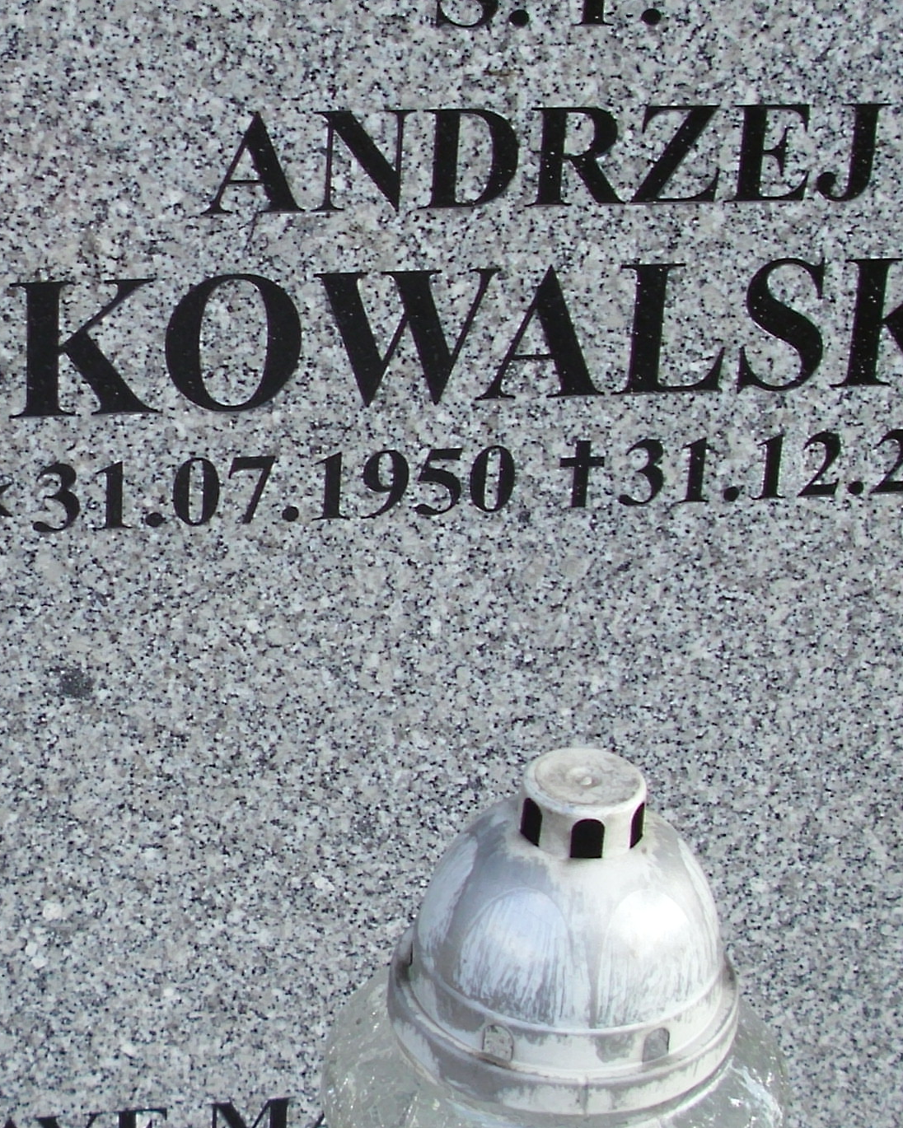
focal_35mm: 91
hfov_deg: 16.9
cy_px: 533
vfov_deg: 21.0
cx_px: 436
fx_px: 3040
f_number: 3
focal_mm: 6.2
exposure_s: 1/173
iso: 50
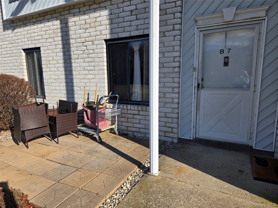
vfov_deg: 58.9
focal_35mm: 23
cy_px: 104
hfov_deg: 73.9
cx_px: 139
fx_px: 185
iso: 32
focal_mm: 5.4
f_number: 1.8
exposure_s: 1/2921
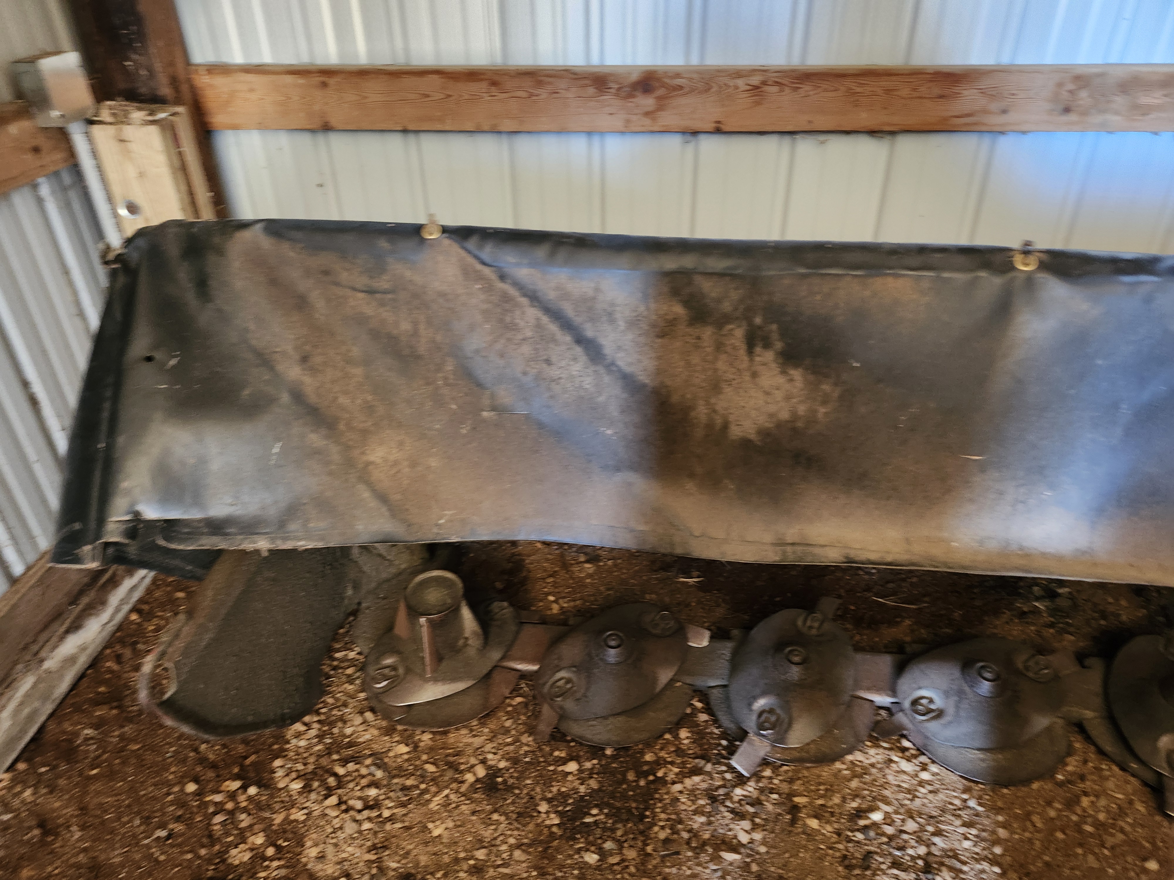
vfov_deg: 58.9
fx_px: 780
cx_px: 587
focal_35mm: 23
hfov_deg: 73.9
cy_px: 440
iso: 800
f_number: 1.8
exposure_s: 1/24
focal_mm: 5.54
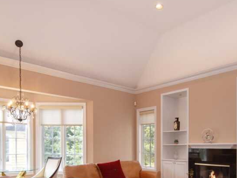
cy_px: 143
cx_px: 149
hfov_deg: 59.3
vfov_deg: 44.5
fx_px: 205
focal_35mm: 30
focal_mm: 11
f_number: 11
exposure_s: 1/60
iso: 640
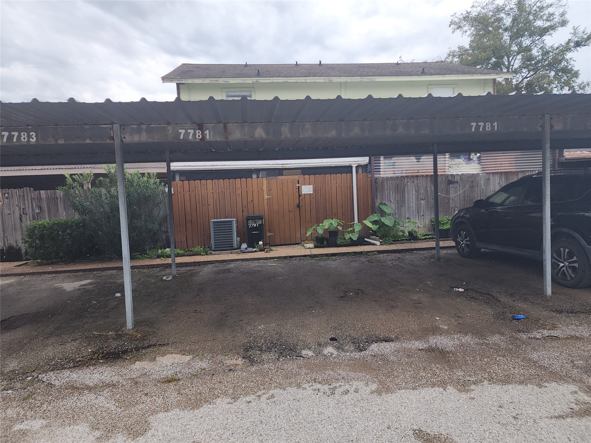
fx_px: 393
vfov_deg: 58.9
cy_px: 222
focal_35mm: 23
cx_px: 296
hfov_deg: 73.9
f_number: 1.8
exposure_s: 1/171
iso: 12
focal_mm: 6.4
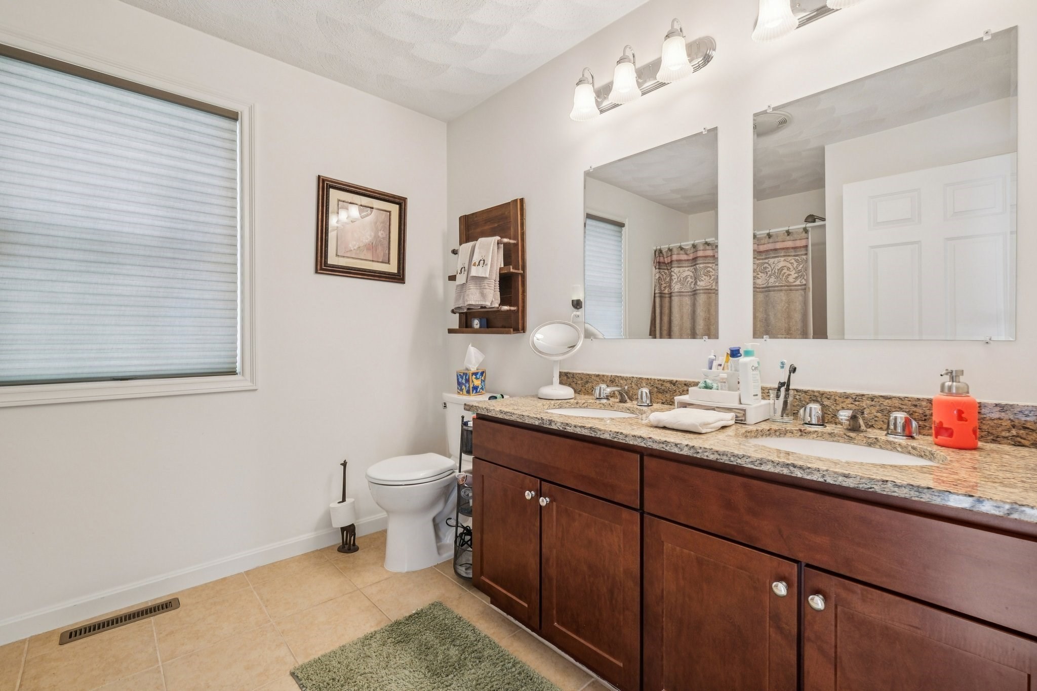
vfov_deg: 77.3
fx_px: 432
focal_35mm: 15
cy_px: 346
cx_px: 518
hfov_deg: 100.4
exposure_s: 1/15
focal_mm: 10
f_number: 5.6
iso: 320
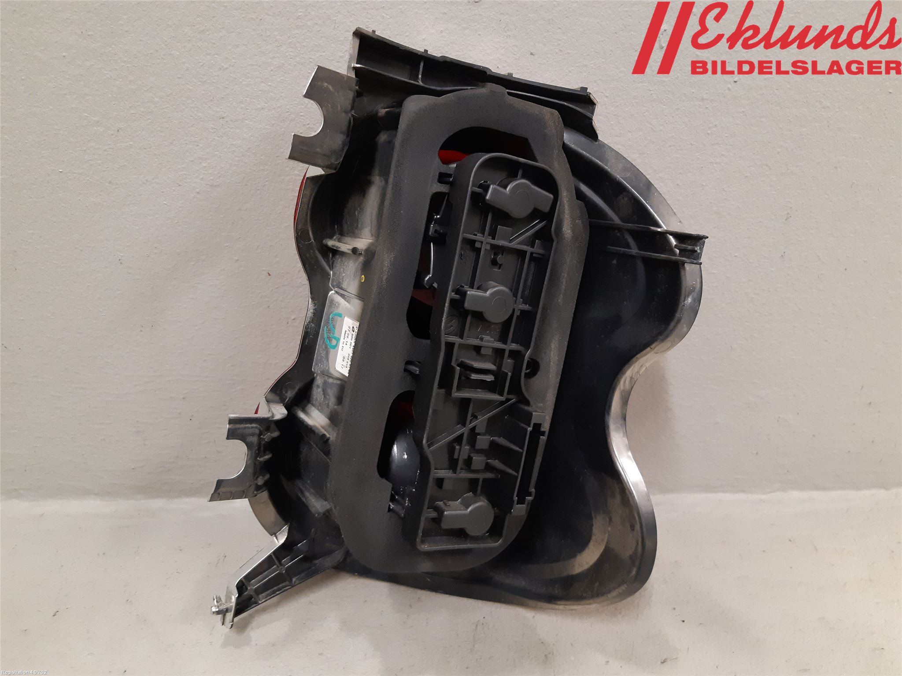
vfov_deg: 53.1
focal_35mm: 26
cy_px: 338
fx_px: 677
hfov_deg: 67.3
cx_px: 451
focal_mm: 3.93
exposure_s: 1/50
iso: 250
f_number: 1.7
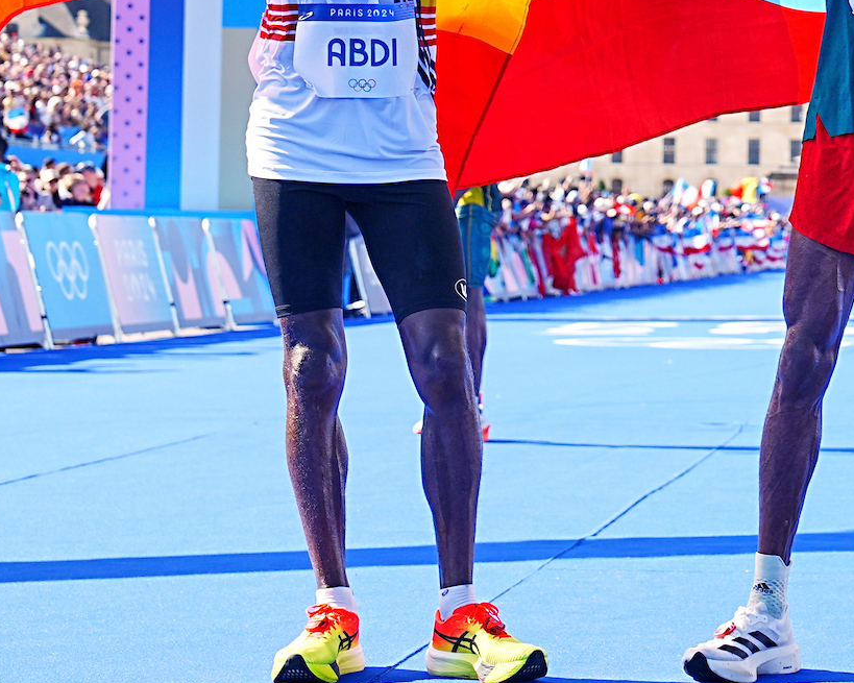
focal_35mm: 132
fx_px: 3336
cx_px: 1006
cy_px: 69
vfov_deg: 11.6
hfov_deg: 14.2
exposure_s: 1/800
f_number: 5
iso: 200
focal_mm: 48
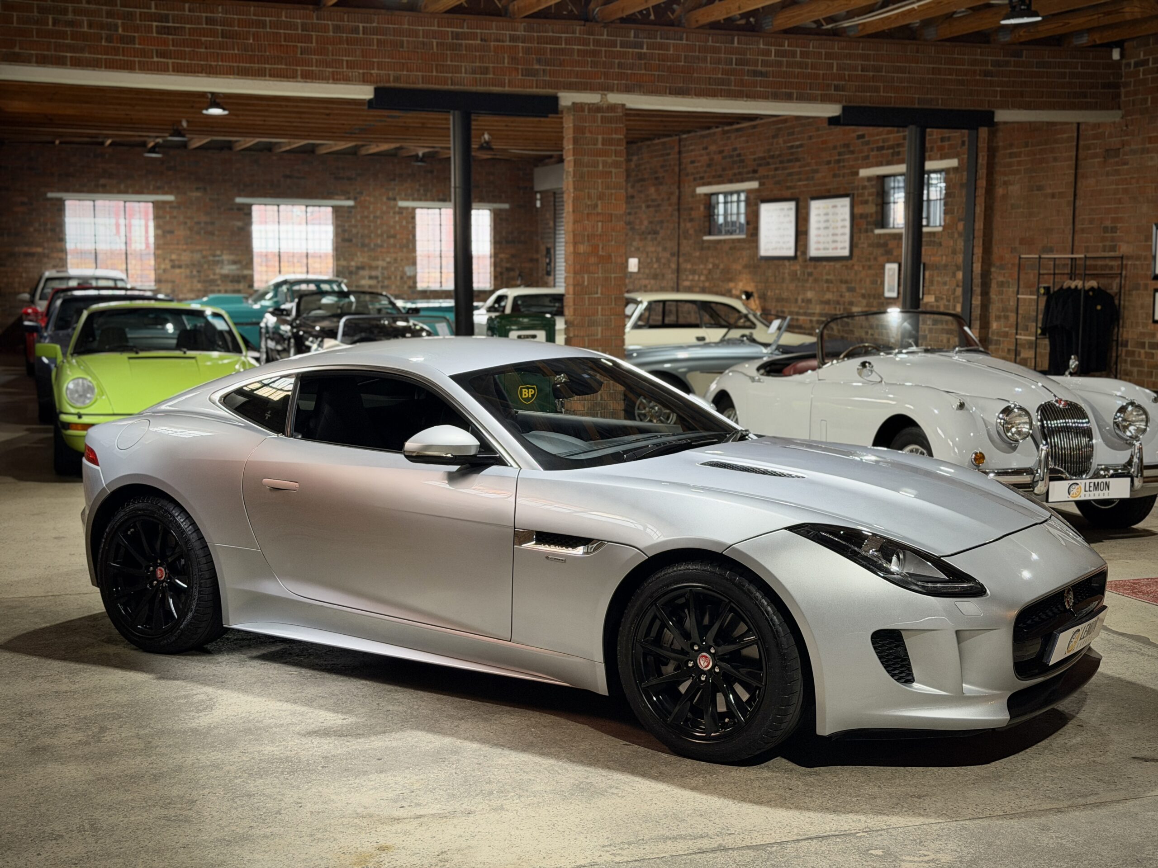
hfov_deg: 39.7
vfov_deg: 30.3
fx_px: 1606
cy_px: 434
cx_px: 579
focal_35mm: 48
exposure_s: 1/60
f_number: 1.78
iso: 250
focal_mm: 6.76
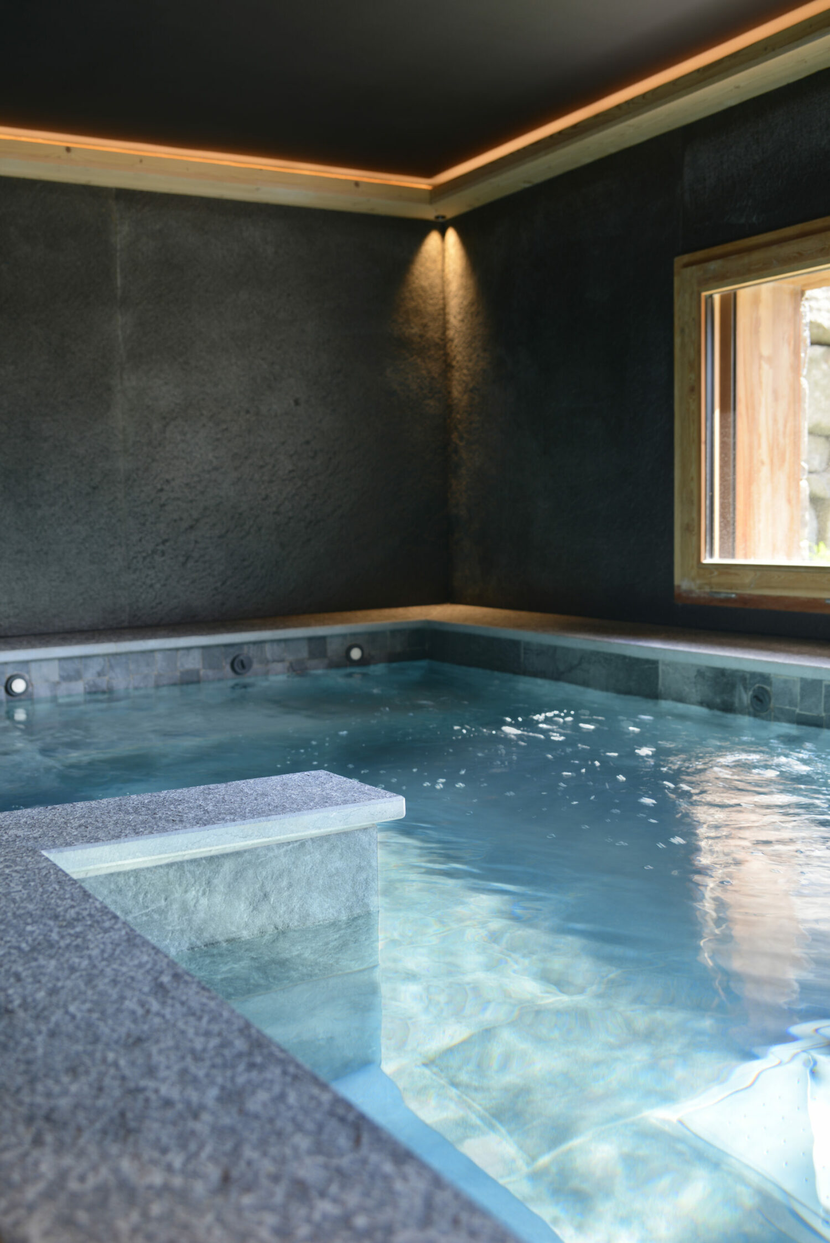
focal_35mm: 32
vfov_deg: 58.7
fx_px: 1106
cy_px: 622
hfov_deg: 41.1
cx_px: 415
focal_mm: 32
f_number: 4.5
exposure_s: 1/20
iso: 100
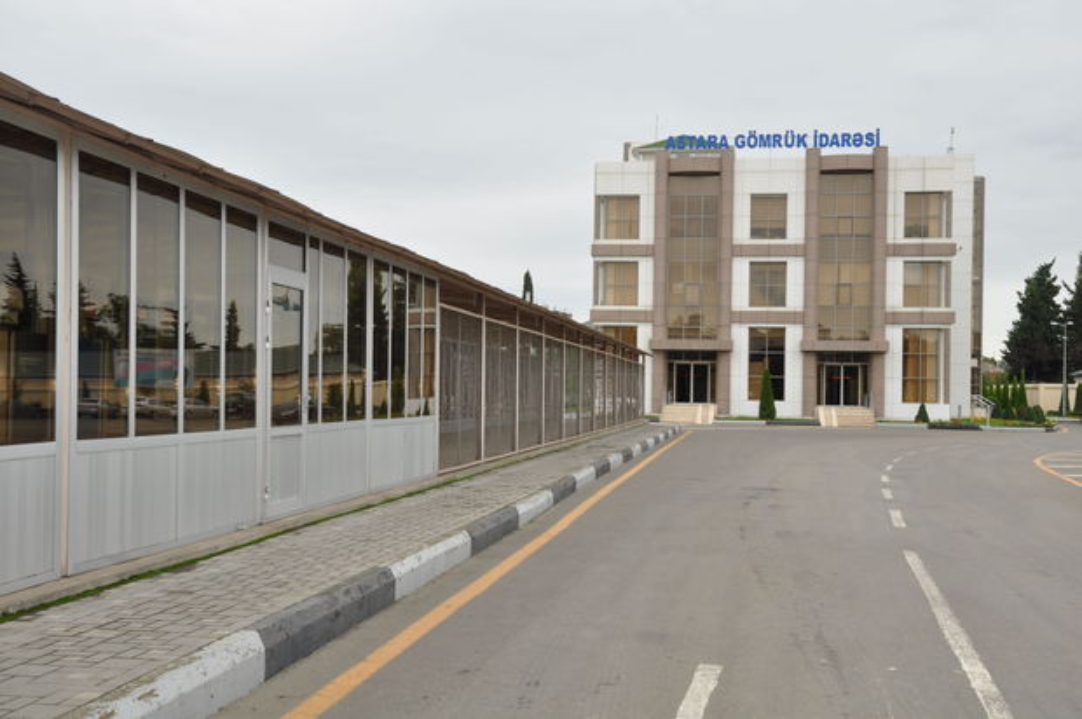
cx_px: 541
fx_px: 1261
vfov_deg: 31.8
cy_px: 360
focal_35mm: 42
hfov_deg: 46.4
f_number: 11
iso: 320
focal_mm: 28
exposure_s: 1/200
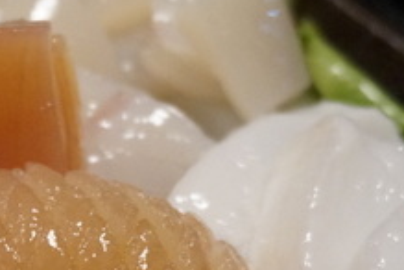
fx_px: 1228
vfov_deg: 12.5
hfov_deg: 17.5
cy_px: 221
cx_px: -129
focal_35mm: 109
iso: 3200
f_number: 4.5
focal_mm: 25
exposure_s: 1/50
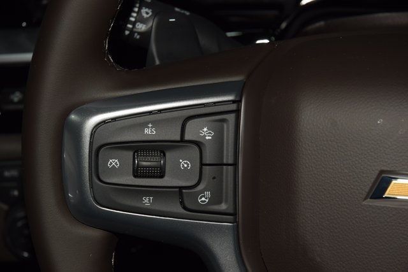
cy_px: 136
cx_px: 204
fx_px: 1190
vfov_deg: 13.0
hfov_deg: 19.5
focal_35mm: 105
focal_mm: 70
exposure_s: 1/125
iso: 100
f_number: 8
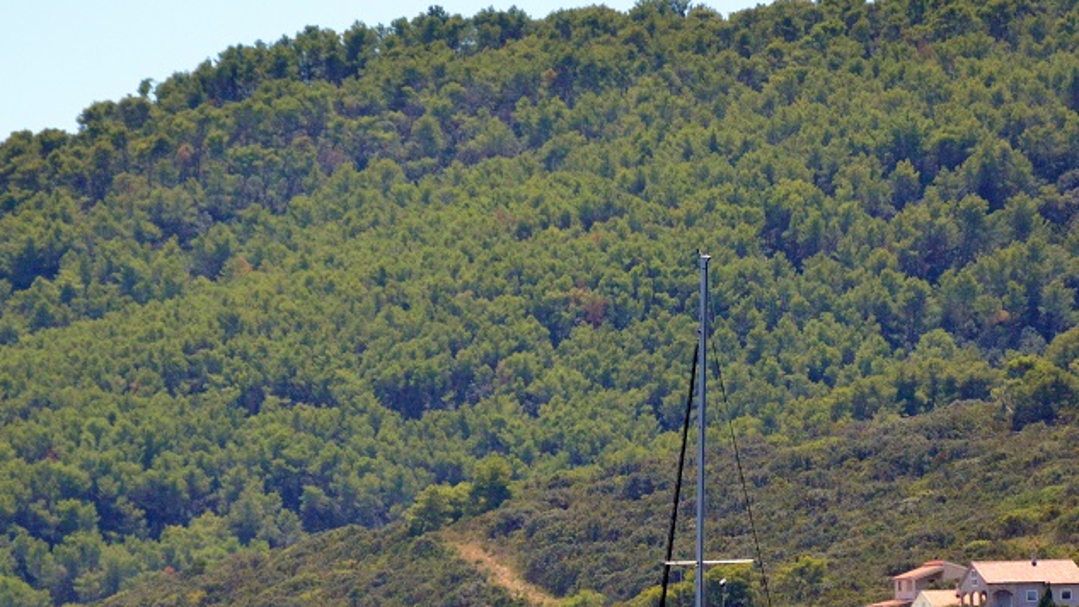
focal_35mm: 669
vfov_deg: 1.8
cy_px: 462
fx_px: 19140
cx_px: 576
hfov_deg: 3.2
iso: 2000
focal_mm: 270
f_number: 5.6
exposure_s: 1/6400
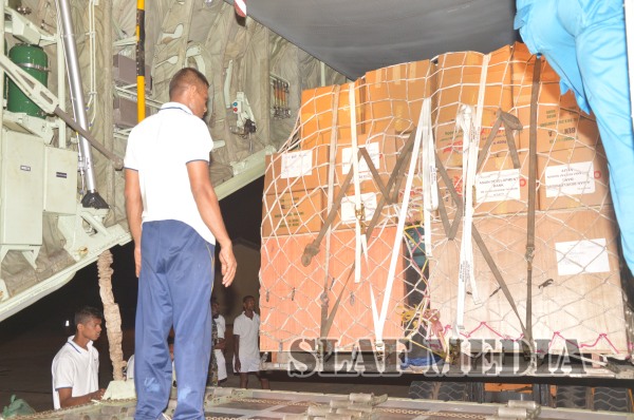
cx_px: 317
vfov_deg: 36.8
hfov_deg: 53.2
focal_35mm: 36
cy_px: 210
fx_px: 633
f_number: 3.8
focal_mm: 24
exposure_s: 1/100
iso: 800
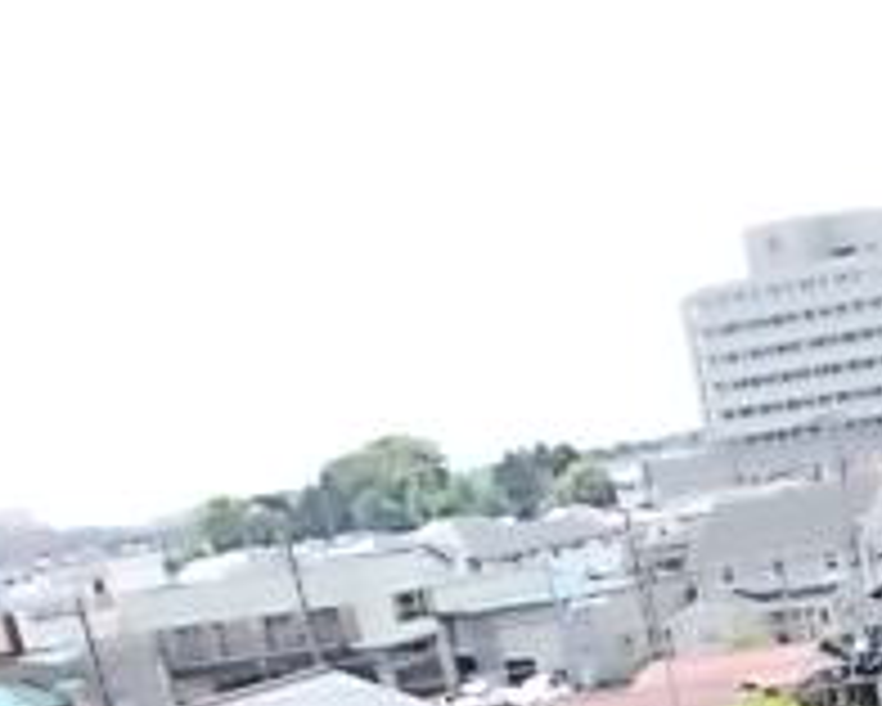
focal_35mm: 83
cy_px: 1066
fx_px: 2168
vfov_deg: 16.8
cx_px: 1130
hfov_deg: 21.0
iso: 80
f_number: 3.2
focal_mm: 4.6
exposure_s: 1/320
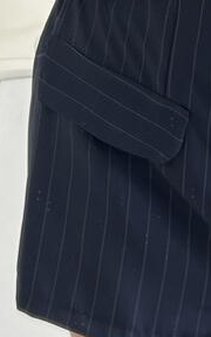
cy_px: -187
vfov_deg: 16.3
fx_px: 1058
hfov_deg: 11.0
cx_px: 294
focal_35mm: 115
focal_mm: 5.7
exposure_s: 1/100
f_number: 1.5
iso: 64
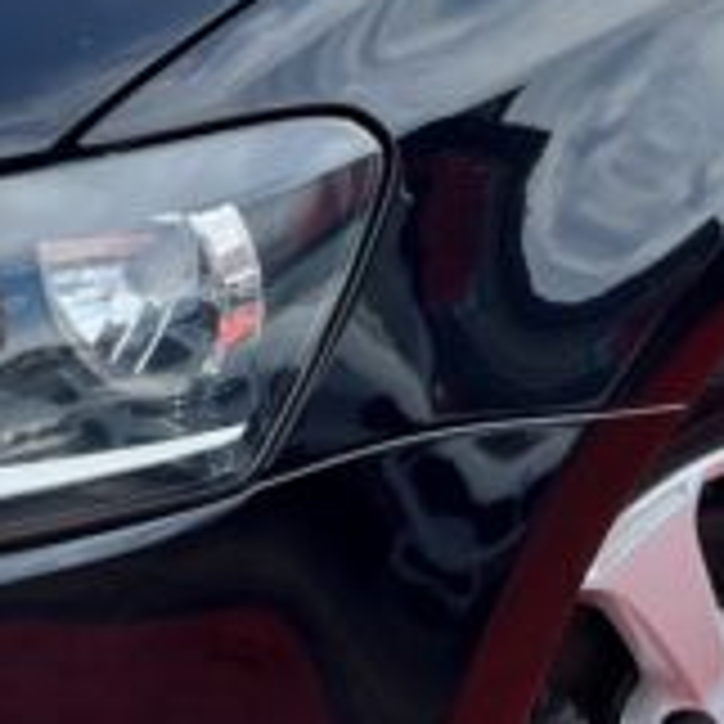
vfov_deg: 15.2
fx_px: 2698
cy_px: 139
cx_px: 202
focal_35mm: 114
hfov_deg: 15.2
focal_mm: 5.7
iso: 50
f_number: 1.5
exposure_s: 1/1295
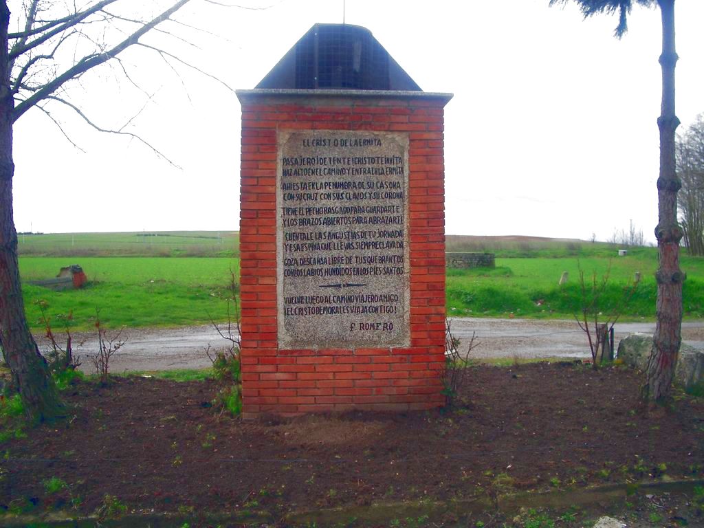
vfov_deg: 40.7
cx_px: 352
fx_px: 712
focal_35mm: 35
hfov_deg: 52.6
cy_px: 264
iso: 50
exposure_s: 1/200
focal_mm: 5.8
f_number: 4.3
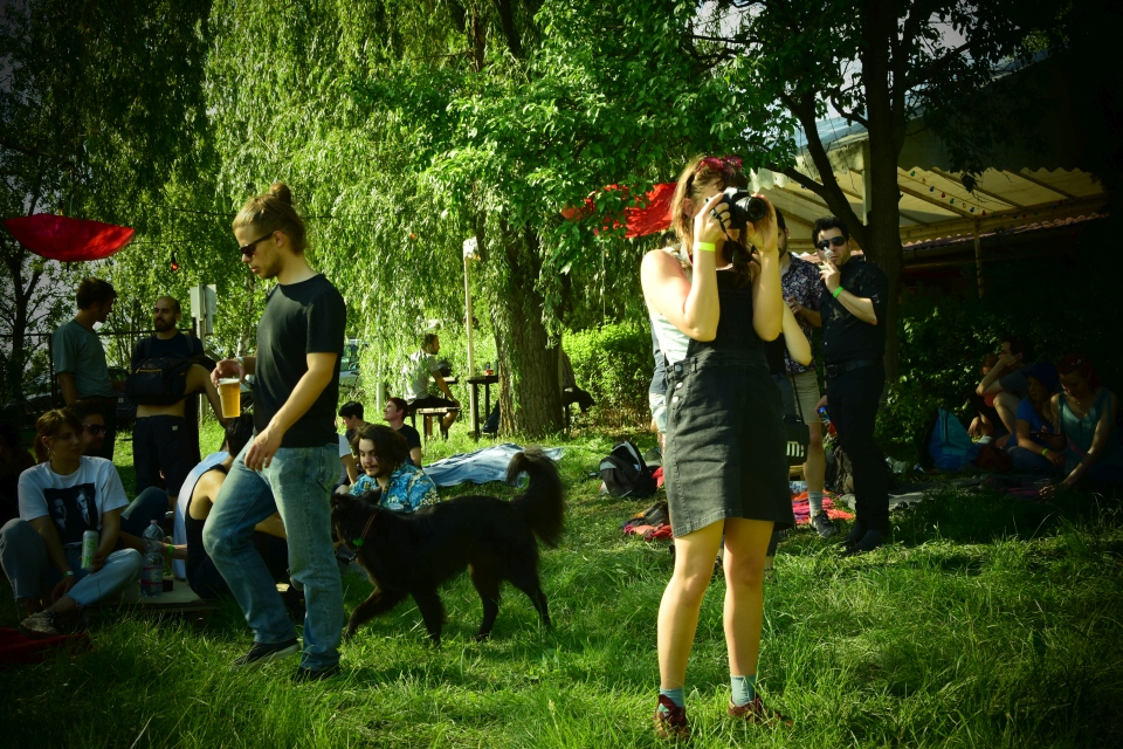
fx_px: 1404
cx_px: 562
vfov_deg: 29.9
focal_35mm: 45
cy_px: 374
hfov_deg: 43.6
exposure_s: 1/250
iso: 360
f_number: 8
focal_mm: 30
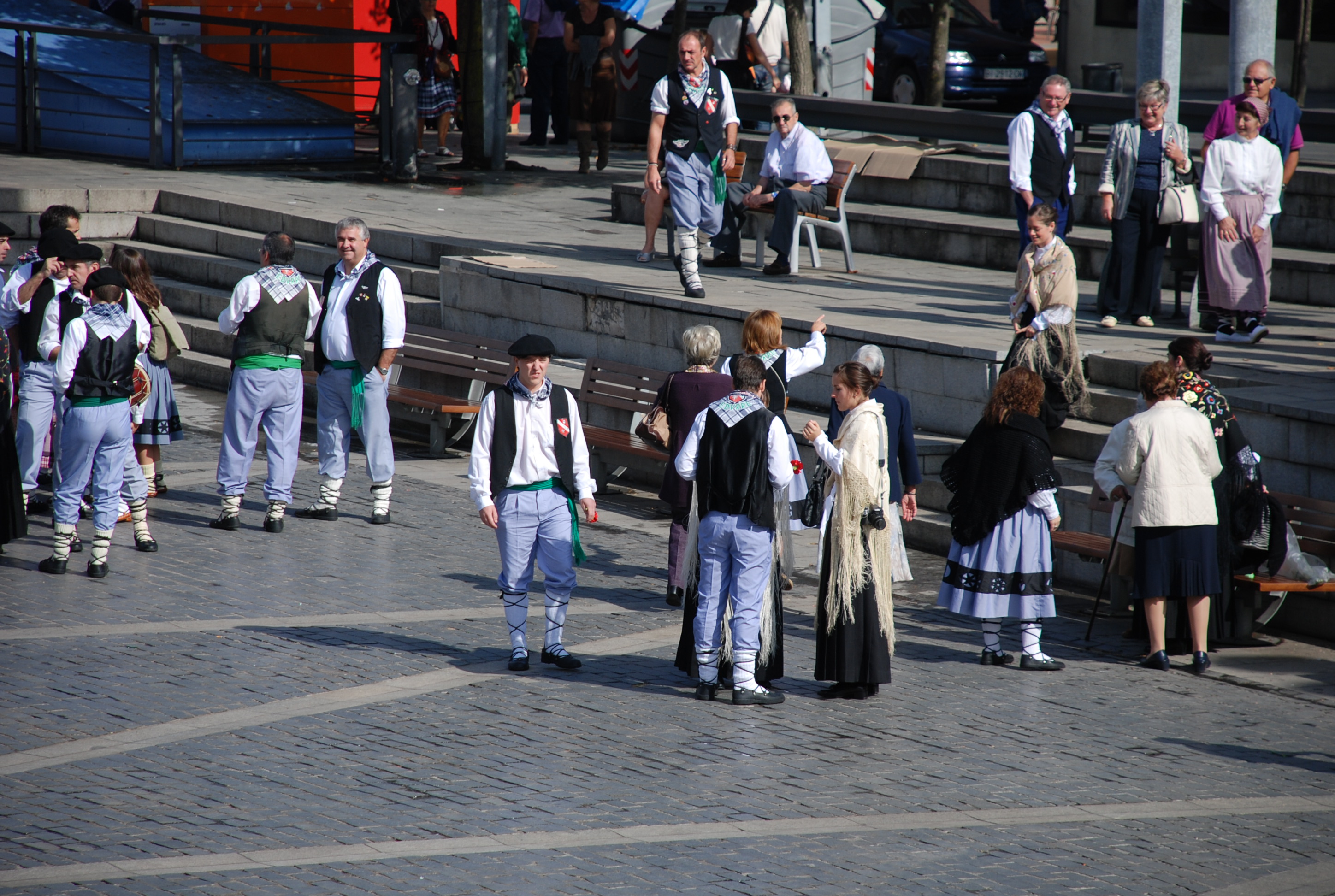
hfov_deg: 10.1
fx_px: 7525
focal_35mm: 202
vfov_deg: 6.8
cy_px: 448
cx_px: 668
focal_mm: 135
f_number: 5.6
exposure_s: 1/500
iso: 125
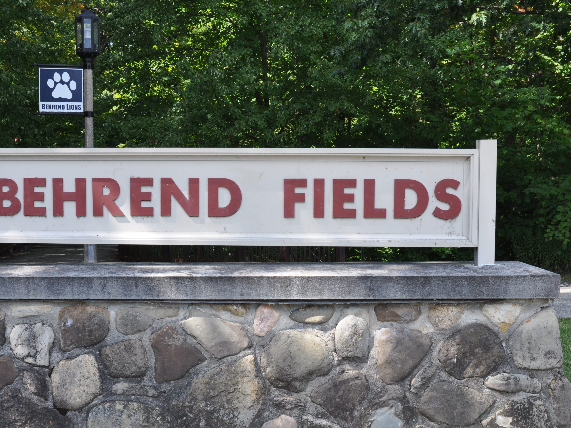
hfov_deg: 39.0
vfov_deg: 29.8
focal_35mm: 49
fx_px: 803
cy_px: 250
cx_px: 227
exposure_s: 1/200
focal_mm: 25
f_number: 10
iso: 500
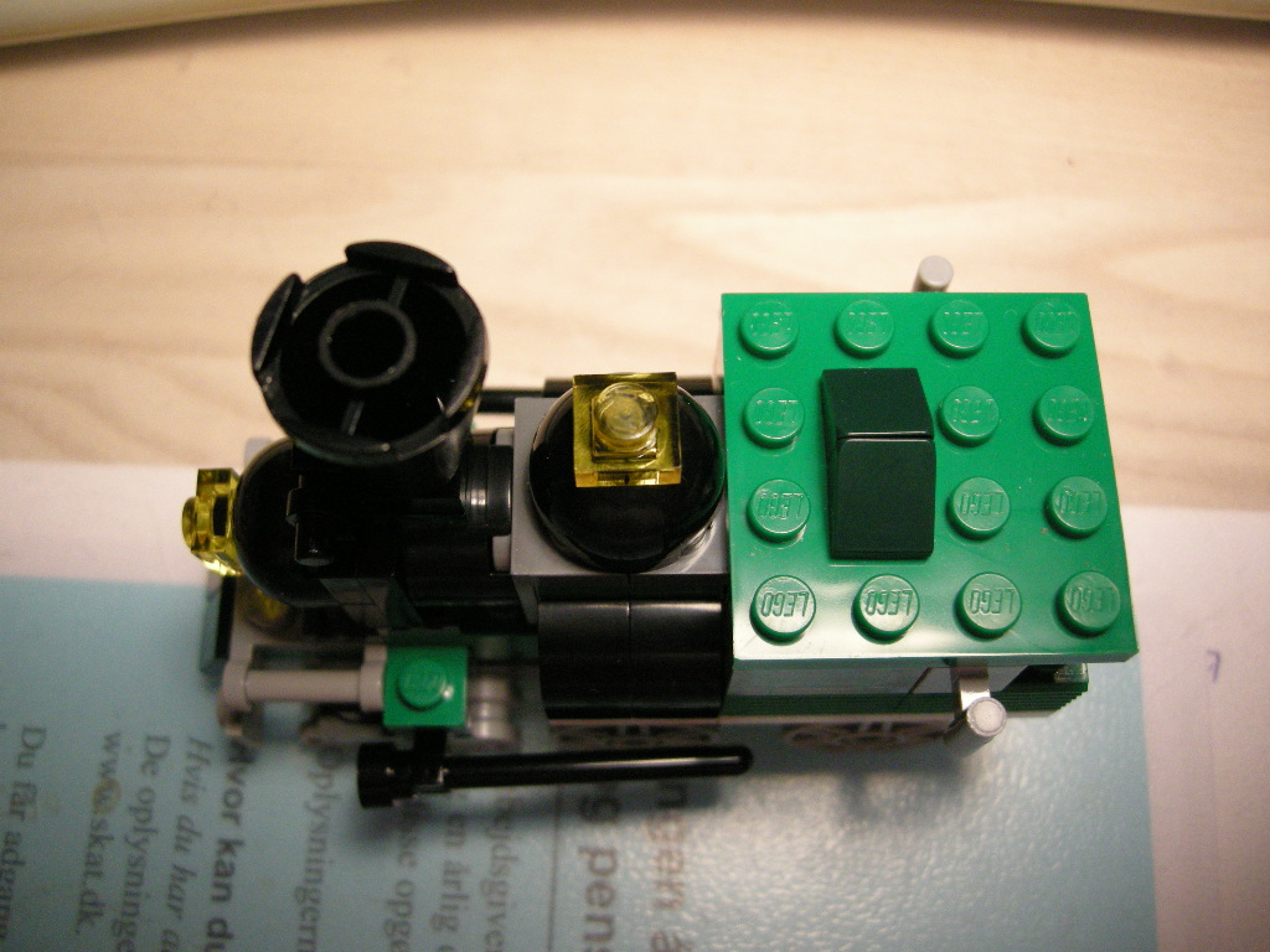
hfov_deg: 51.4
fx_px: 1321
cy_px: 476
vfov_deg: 39.7
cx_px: 635
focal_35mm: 36
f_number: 2.7
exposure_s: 1/60
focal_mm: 7.5
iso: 366
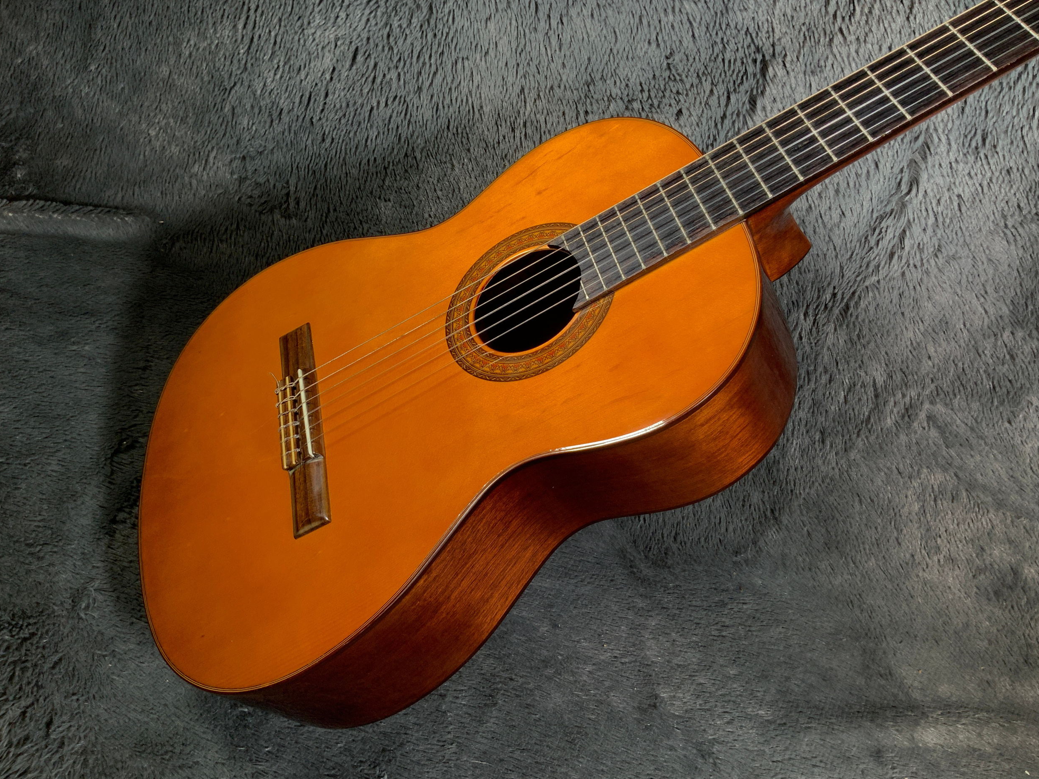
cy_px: 378
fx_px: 900
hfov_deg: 60.0
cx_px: 533
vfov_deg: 46.8
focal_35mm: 30
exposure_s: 1/104
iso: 32
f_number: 1.8
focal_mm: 3
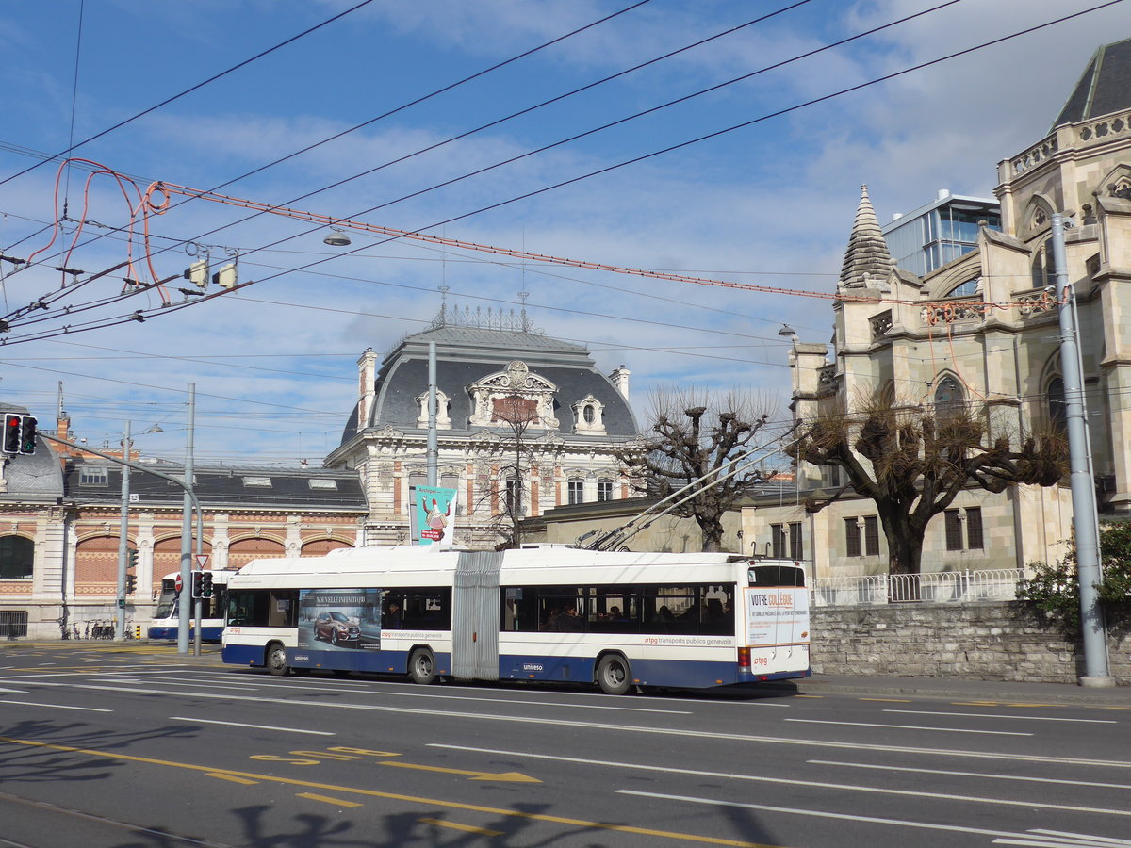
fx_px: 1340
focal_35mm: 41
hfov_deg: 45.8
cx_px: 566
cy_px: 424
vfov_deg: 35.1
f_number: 3.2
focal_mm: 8.4
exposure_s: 1/2000
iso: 80
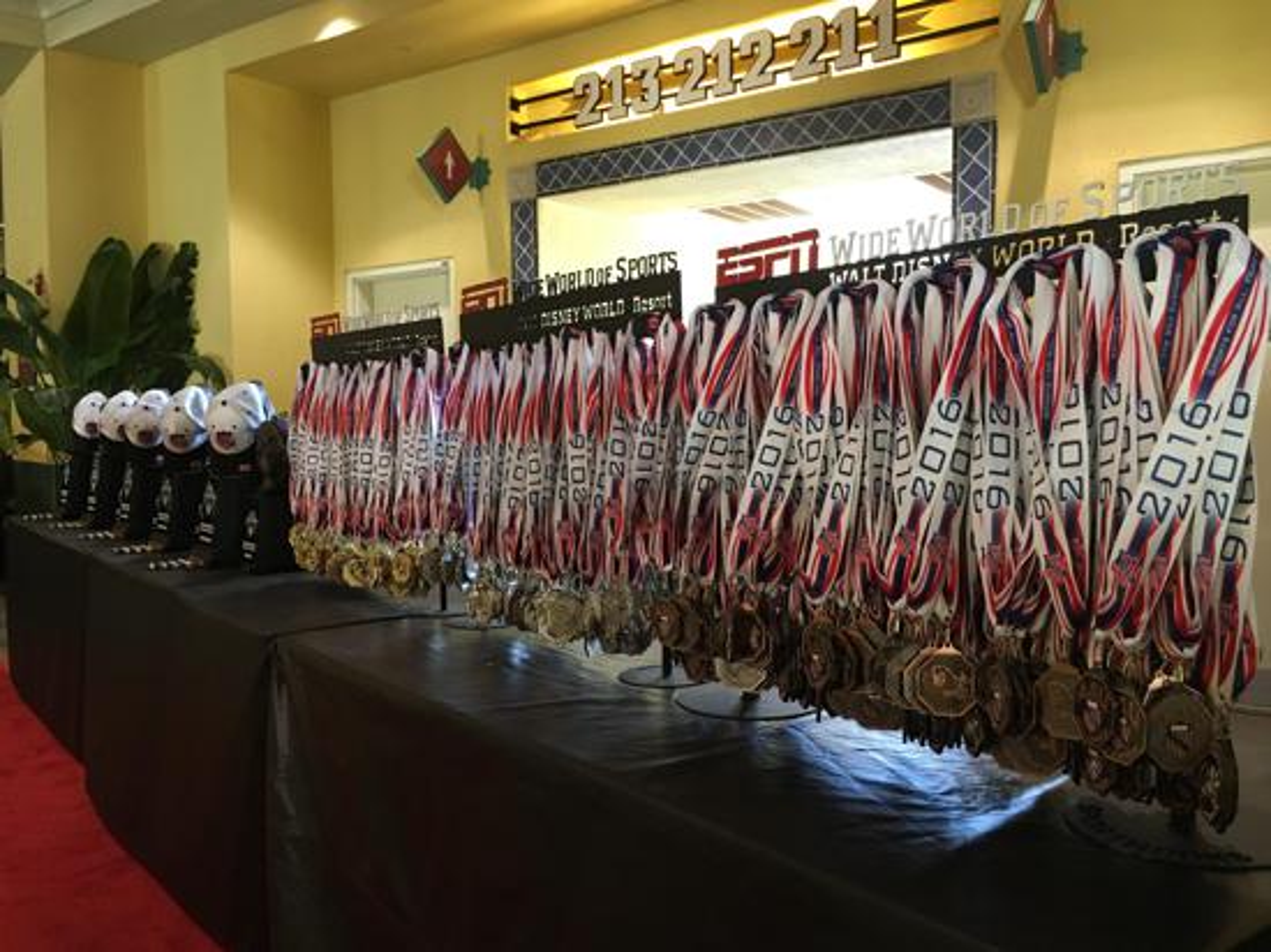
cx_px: 636
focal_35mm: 29
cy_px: 476
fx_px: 1064
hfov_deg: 61.7
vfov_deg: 48.2
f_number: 2.2
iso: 160
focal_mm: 4.15
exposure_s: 1/30
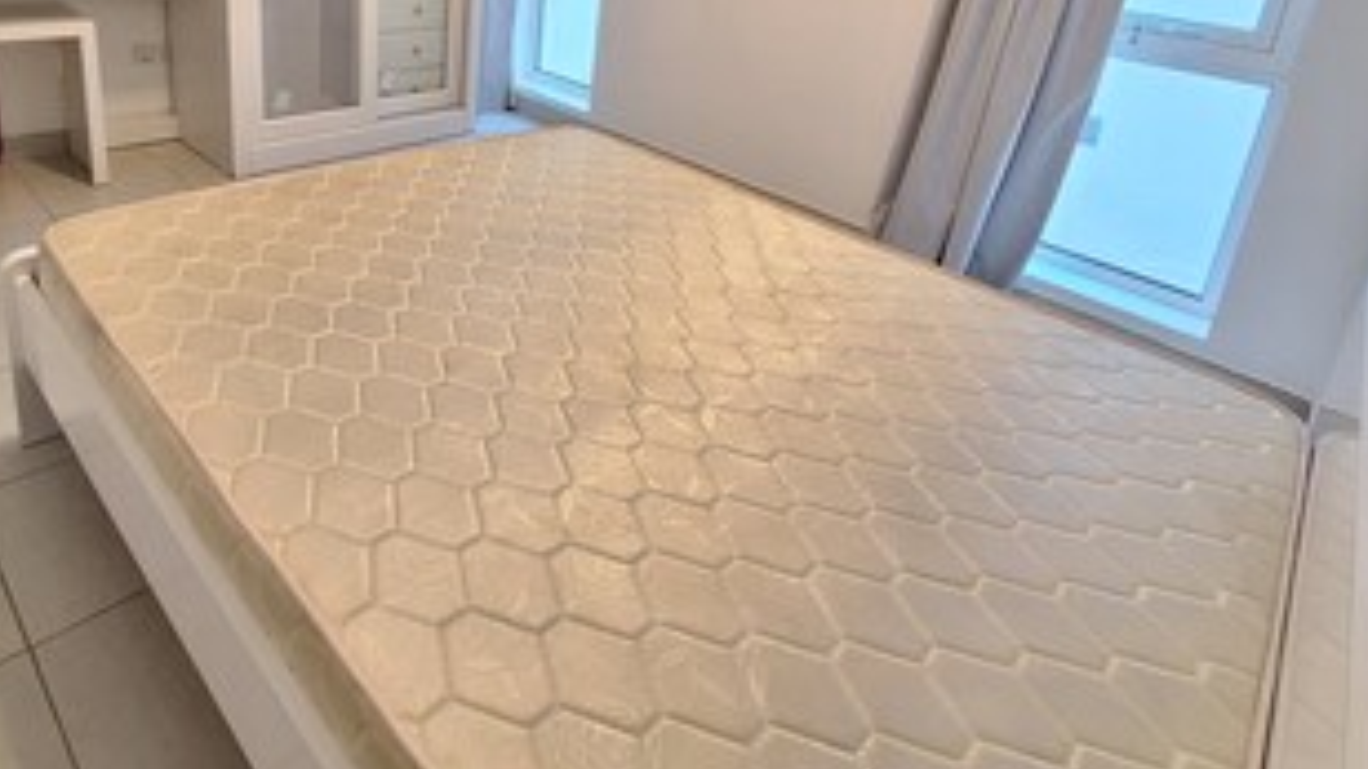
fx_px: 761
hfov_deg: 83.8
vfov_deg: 49.2
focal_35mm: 21
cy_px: 113
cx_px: 646
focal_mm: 1.74
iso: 160
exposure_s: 1/50
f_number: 2.2
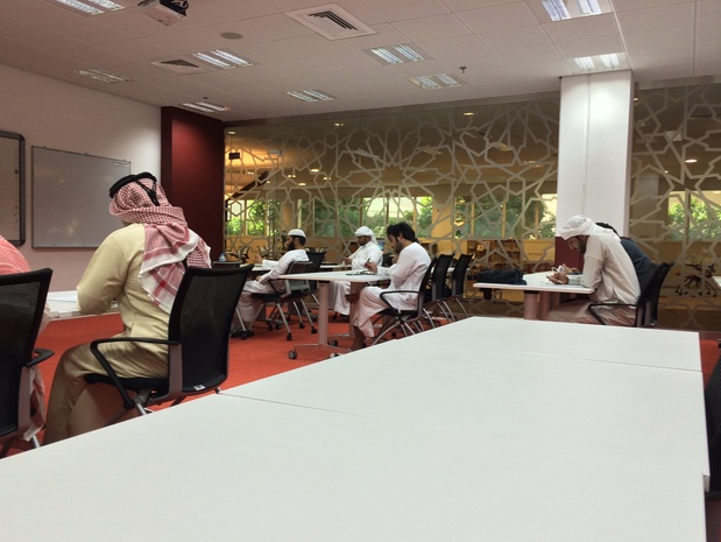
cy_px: 275
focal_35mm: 31
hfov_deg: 58.3
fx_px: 646
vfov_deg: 45.5
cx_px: 355
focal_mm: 4.12
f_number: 2.2
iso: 50
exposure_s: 1/40
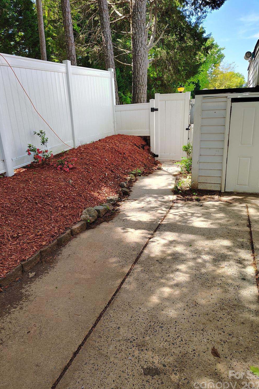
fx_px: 281
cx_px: 126
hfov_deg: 49.5
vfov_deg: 69.4
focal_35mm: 26
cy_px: 196
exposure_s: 1/120
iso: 103
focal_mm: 5.56
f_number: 1.8
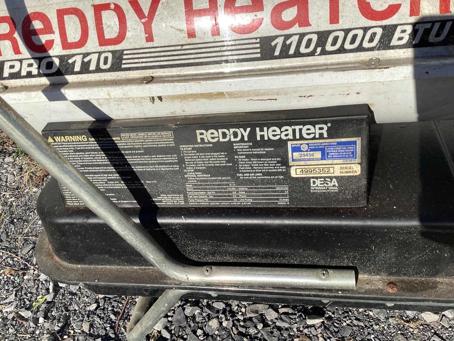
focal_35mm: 31
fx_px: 407
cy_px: 170
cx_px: 227
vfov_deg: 45.4
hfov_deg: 58.3
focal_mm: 3.3
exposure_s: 1/1988
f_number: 2.4
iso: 25
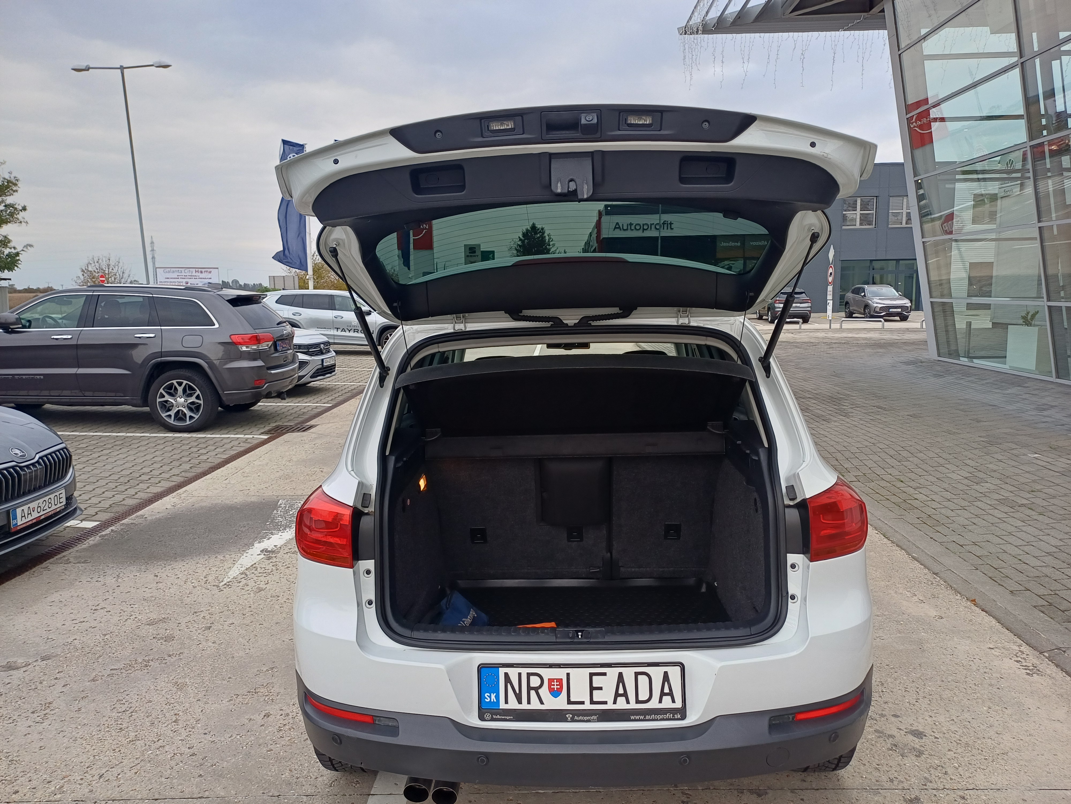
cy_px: 402
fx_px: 773
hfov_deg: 69.4
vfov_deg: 54.9
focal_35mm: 25
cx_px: 536
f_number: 1.8
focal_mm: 4.65
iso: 50
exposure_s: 1/144
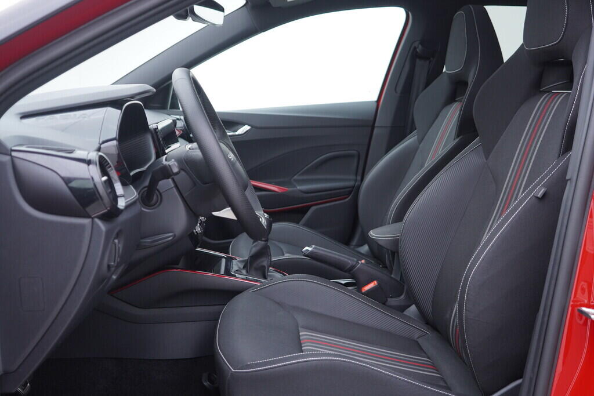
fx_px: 594
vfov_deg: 36.9
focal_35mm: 36
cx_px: 297
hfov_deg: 53.1
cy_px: 198
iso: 160
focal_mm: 24
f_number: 2.8
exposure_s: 1/40
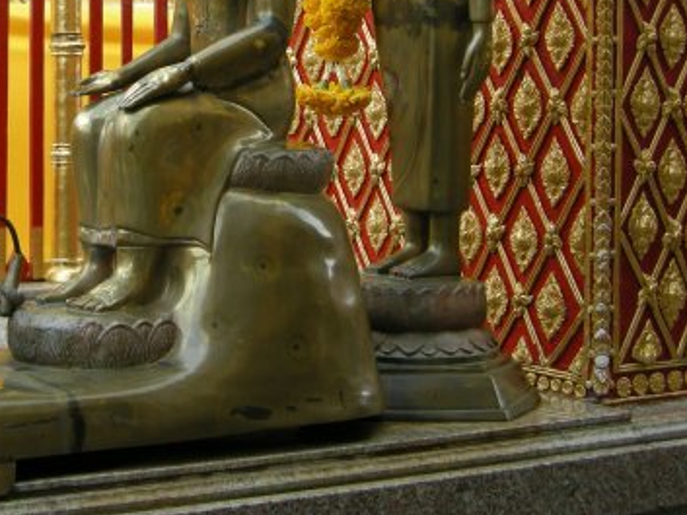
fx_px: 1727
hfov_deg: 22.4
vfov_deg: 16.8
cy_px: 64
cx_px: 222
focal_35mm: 87
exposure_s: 1/97.1
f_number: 3.9
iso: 64
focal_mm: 10.1
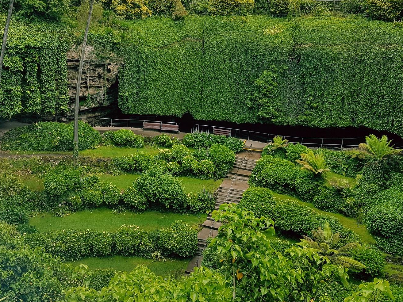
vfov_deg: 37.4
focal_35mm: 38
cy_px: 107
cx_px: 159
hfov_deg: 48.7
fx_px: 442
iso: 40
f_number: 1.7
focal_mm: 4.2
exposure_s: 1/926
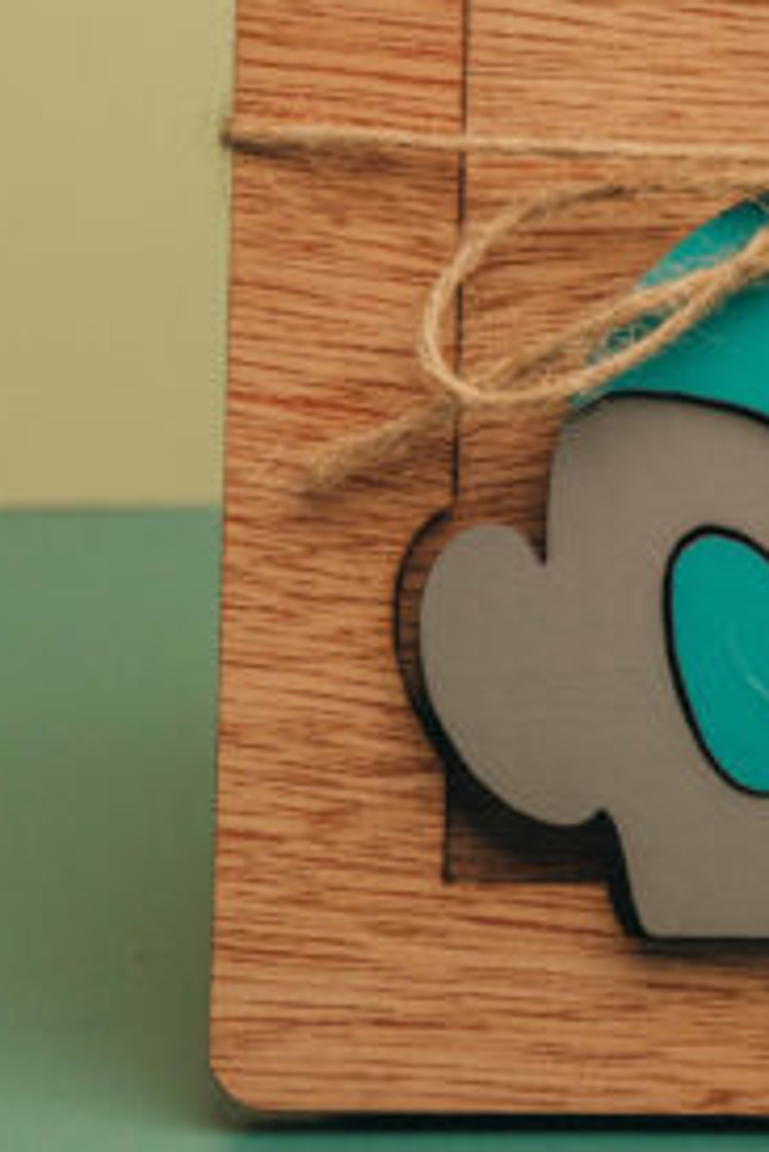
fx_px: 5984
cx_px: 973
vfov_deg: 10.7
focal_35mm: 187
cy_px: -387
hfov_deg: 7.3
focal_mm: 50
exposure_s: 1/250
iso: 1250
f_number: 8
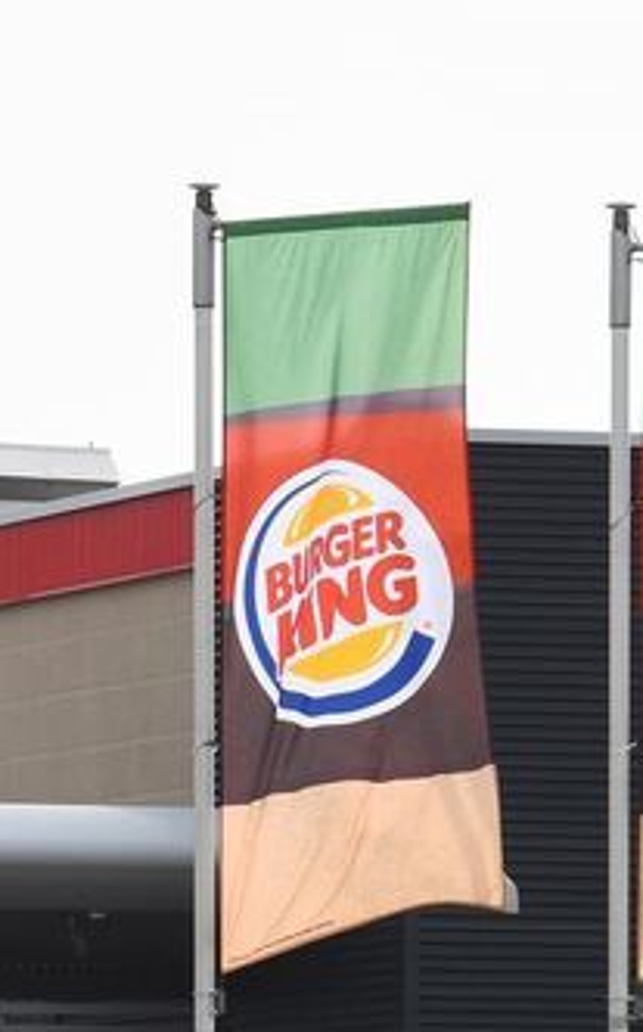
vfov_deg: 4.5
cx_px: -127
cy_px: 1088
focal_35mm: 468
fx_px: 13145
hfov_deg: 2.8
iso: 200
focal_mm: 85
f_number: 8
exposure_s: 1/500
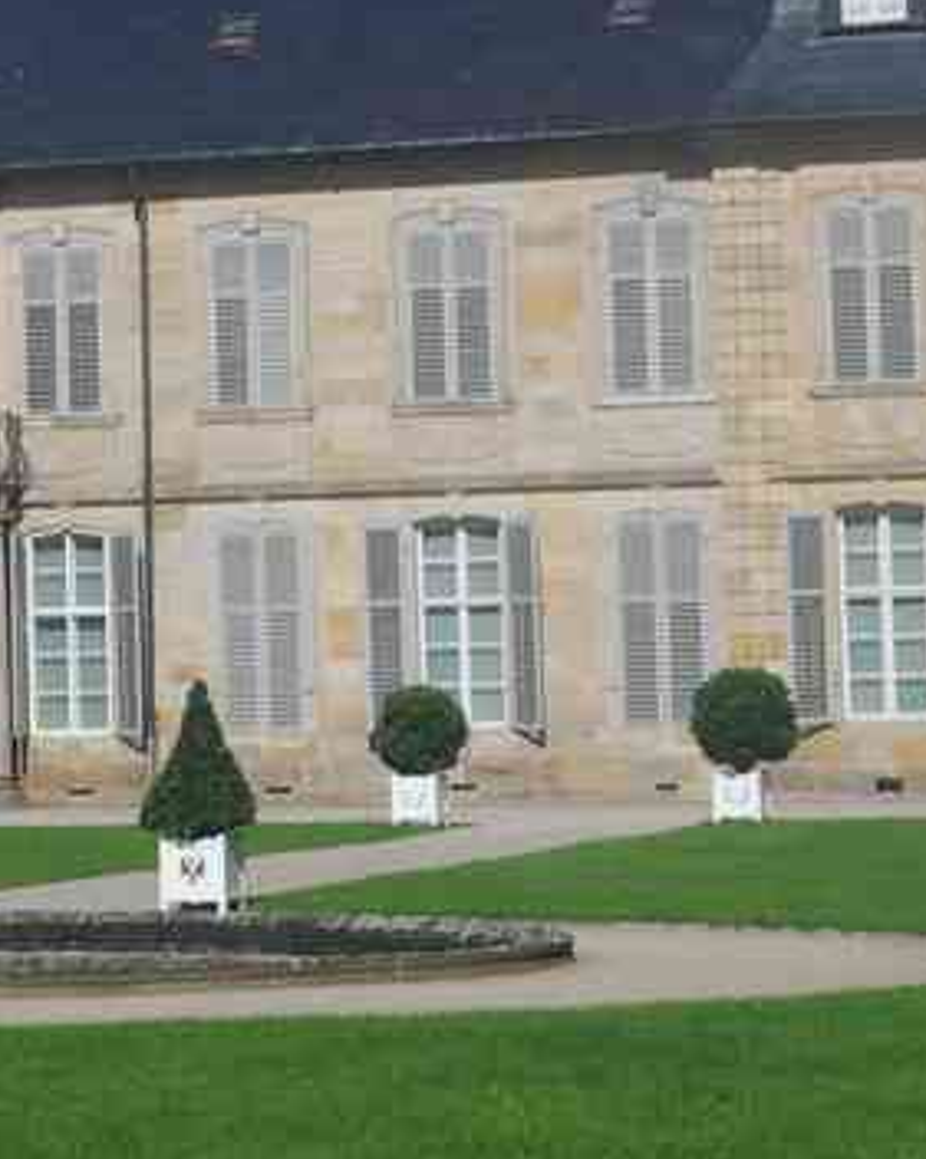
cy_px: 290
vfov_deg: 12.0
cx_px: -255
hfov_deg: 9.5
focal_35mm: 160
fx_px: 5488
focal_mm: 40
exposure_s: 1/160
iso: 200
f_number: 11
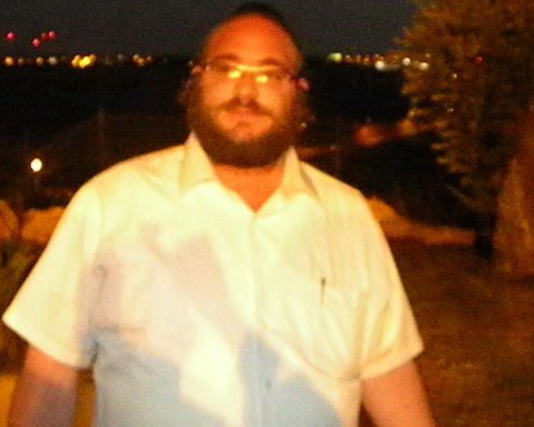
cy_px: 164
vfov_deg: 27.1
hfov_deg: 33.6
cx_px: 293
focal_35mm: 56
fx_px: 885
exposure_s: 1/26
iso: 3200
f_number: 3.5
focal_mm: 5
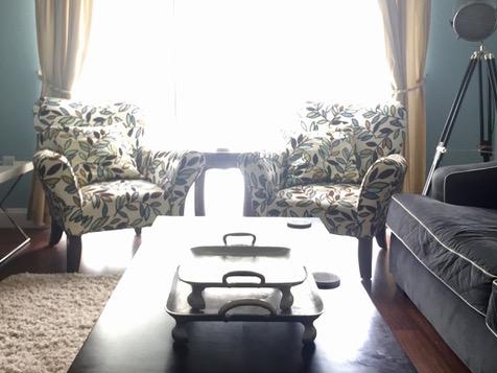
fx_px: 560
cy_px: 133
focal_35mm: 39
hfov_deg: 47.8
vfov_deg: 36.5
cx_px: 234
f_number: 2.2
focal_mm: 4.15
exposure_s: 1/30
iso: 125
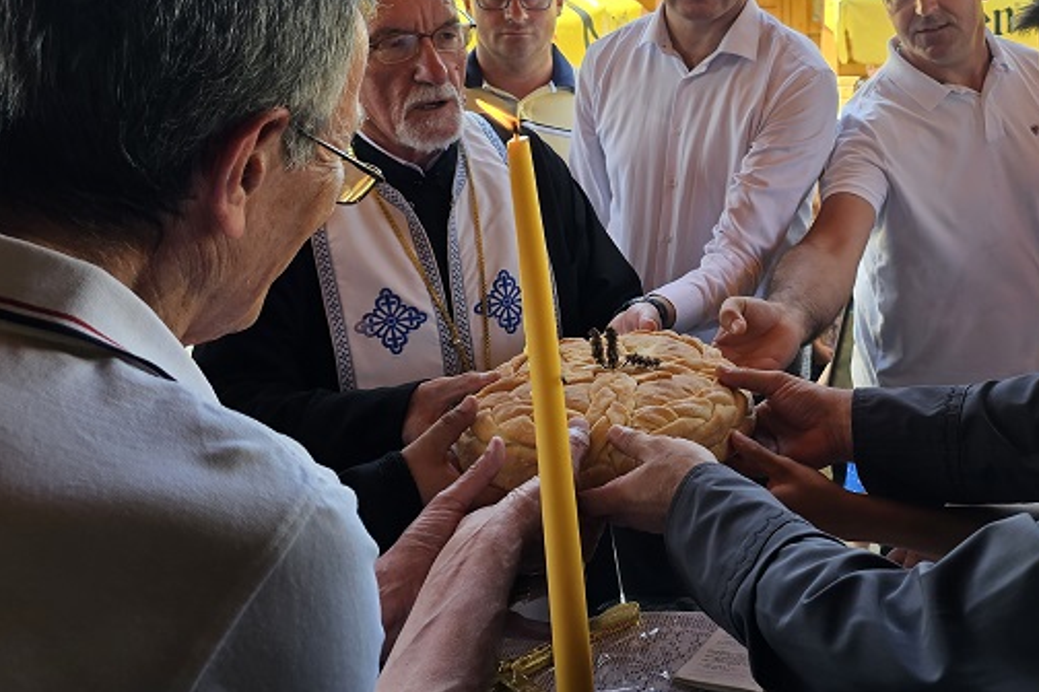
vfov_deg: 34.5
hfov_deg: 48.8
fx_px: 1097
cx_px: 771
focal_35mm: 38
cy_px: 196
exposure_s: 1/180
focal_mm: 6.3
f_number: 1.7
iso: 40
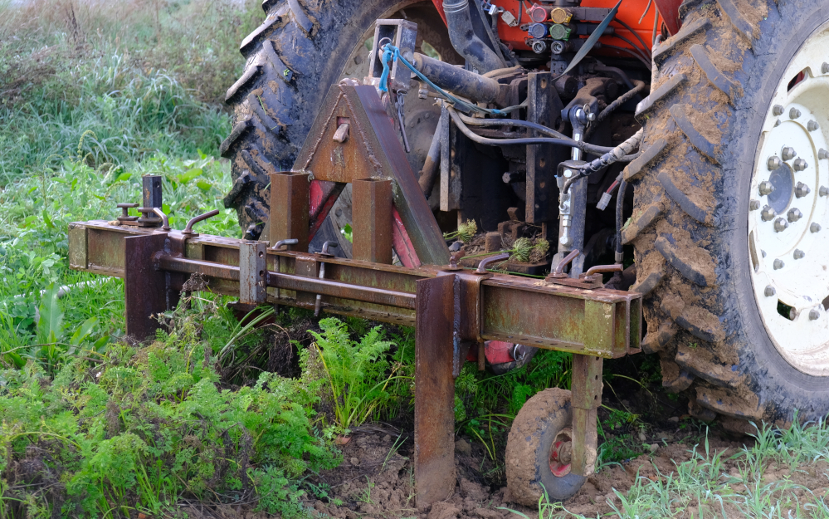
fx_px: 1853
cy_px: 277
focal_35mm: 82
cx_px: 479
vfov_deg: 15.9
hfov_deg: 25.2
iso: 320
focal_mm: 44.4
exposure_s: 1/90
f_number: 4
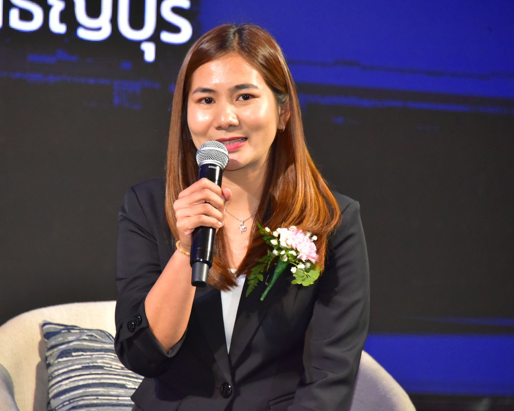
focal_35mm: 282
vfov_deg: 5.5
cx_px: 244
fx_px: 4290
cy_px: 206
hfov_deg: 6.9
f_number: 6.3
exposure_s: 1/200
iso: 6400
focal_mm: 250
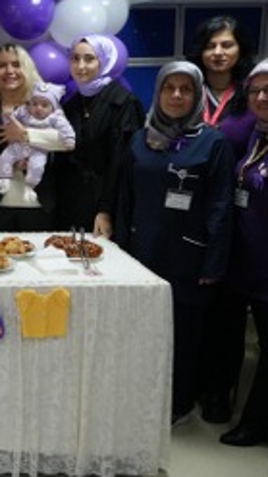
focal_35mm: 65
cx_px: -191
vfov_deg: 32.2
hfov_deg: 16.1
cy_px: 178
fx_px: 823
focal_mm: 24
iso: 4000
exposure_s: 1/160
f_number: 4
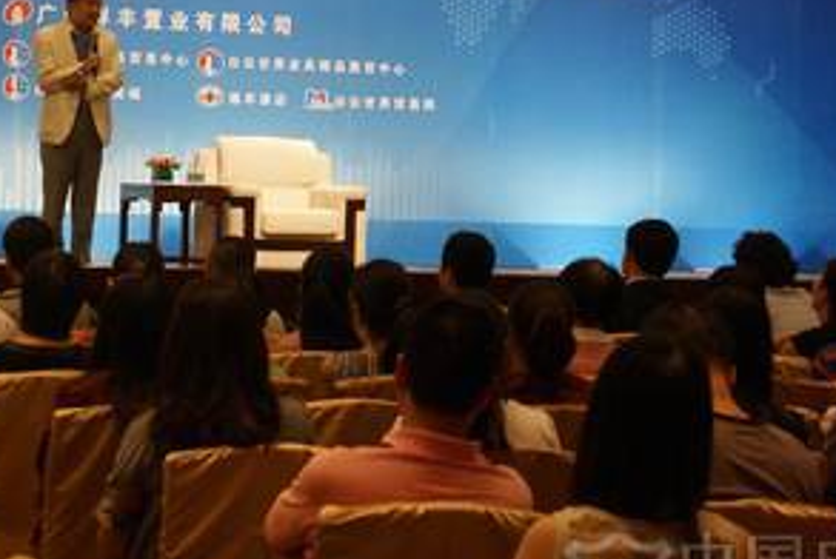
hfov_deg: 16.6
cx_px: 223
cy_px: 127
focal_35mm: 123
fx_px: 2859
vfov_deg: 11.1
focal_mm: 40
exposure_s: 1/30
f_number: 5.6
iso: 400
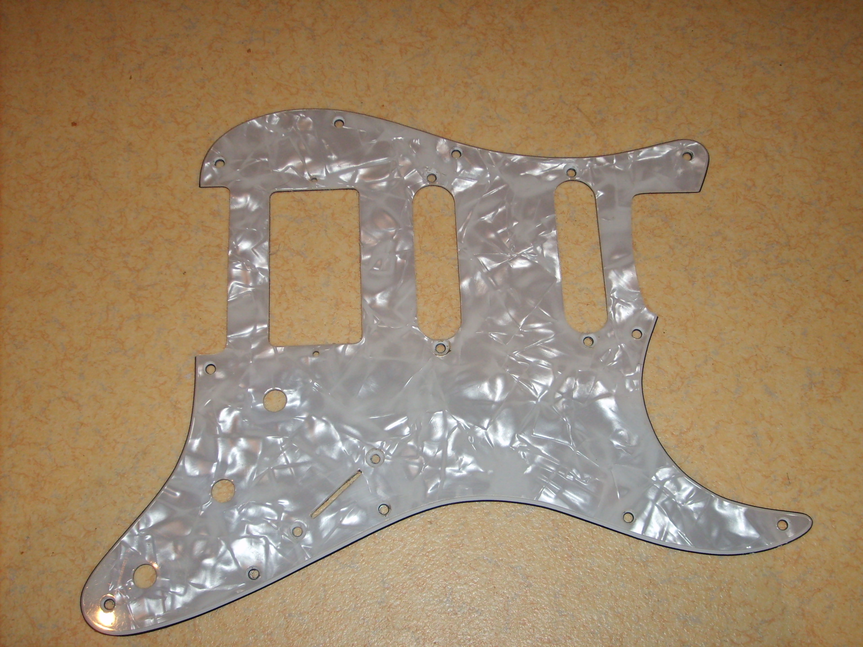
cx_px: 432
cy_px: 324
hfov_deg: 43.9
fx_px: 1072
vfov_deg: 33.6
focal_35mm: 43
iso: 100
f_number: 3
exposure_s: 1/45
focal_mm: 7.2
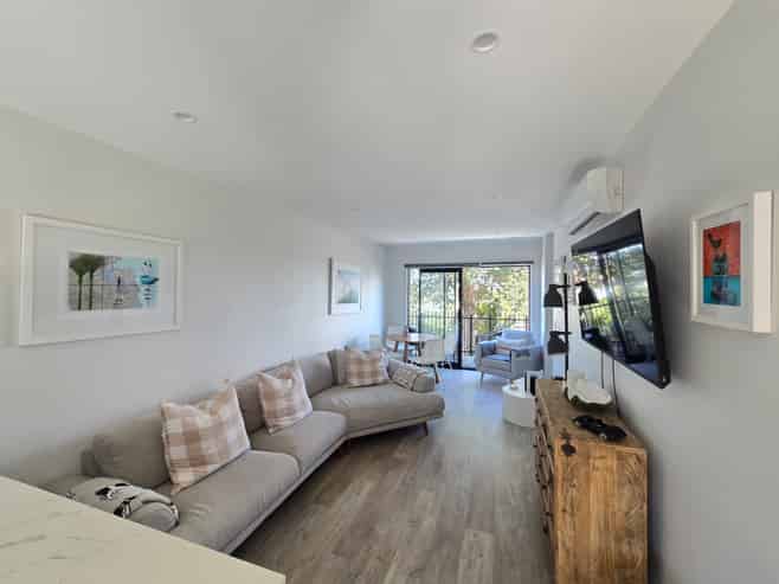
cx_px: 390
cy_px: 292
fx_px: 292
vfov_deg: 89.9
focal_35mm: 13
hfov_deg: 106.2
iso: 64
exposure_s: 1/50
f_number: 2.2
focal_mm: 2.2
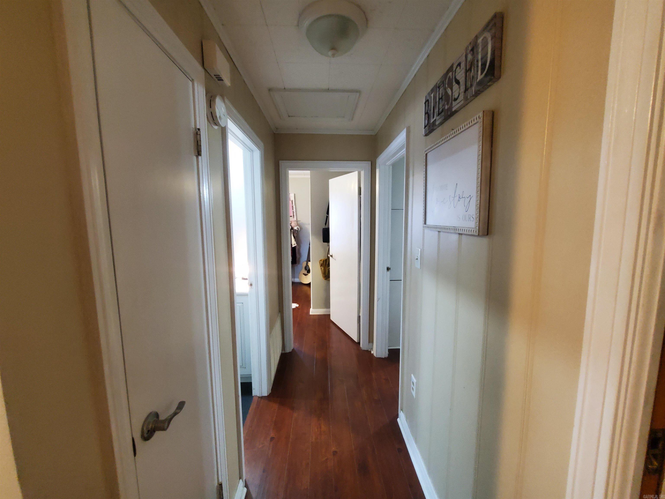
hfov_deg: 106.2
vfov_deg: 89.9
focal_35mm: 13
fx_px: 250
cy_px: 250
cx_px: 332
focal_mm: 1.8
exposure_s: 1/30
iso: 1000
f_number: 2.2
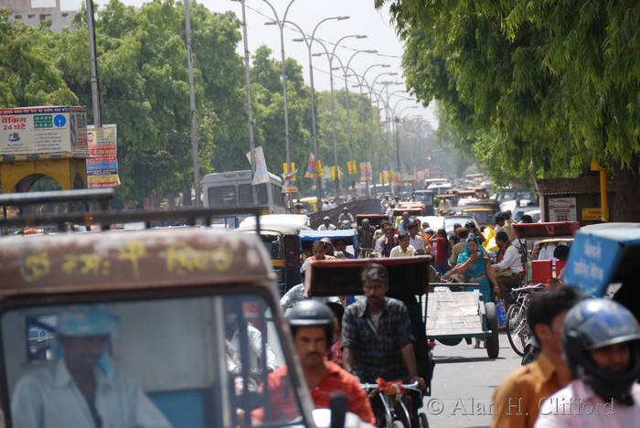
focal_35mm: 255
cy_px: 214
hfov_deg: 8.1
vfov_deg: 5.4
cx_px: 320
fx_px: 4537
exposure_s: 1/400
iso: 160
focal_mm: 170
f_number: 5.6
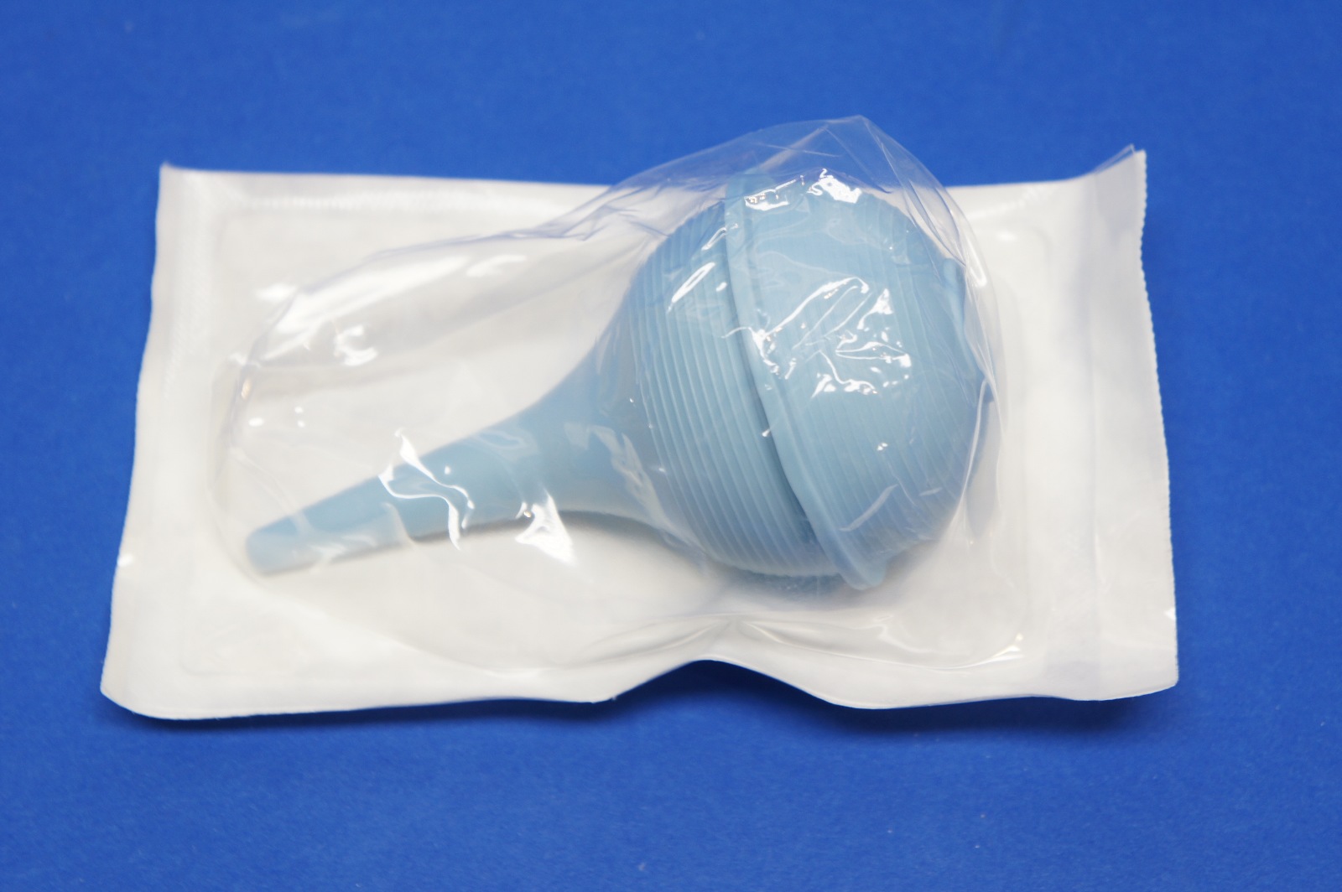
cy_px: 446
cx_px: 671
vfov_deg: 17.5
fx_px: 2905
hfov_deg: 26.0
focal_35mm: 78
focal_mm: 52
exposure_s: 1/20
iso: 200
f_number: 5.6
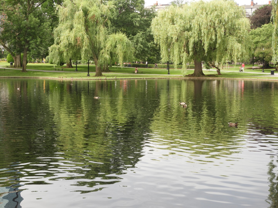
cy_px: 104
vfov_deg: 22.6
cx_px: 139
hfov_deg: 29.8
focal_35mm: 65
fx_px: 522
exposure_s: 1/200
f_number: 4.2
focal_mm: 11.6
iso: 100
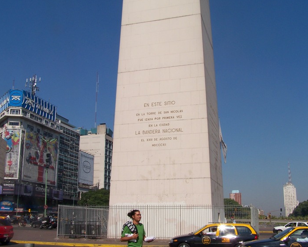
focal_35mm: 41
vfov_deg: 36.5
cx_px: 159
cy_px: 127
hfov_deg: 44.8
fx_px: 374
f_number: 8
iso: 80
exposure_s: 1/500
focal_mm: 6.3
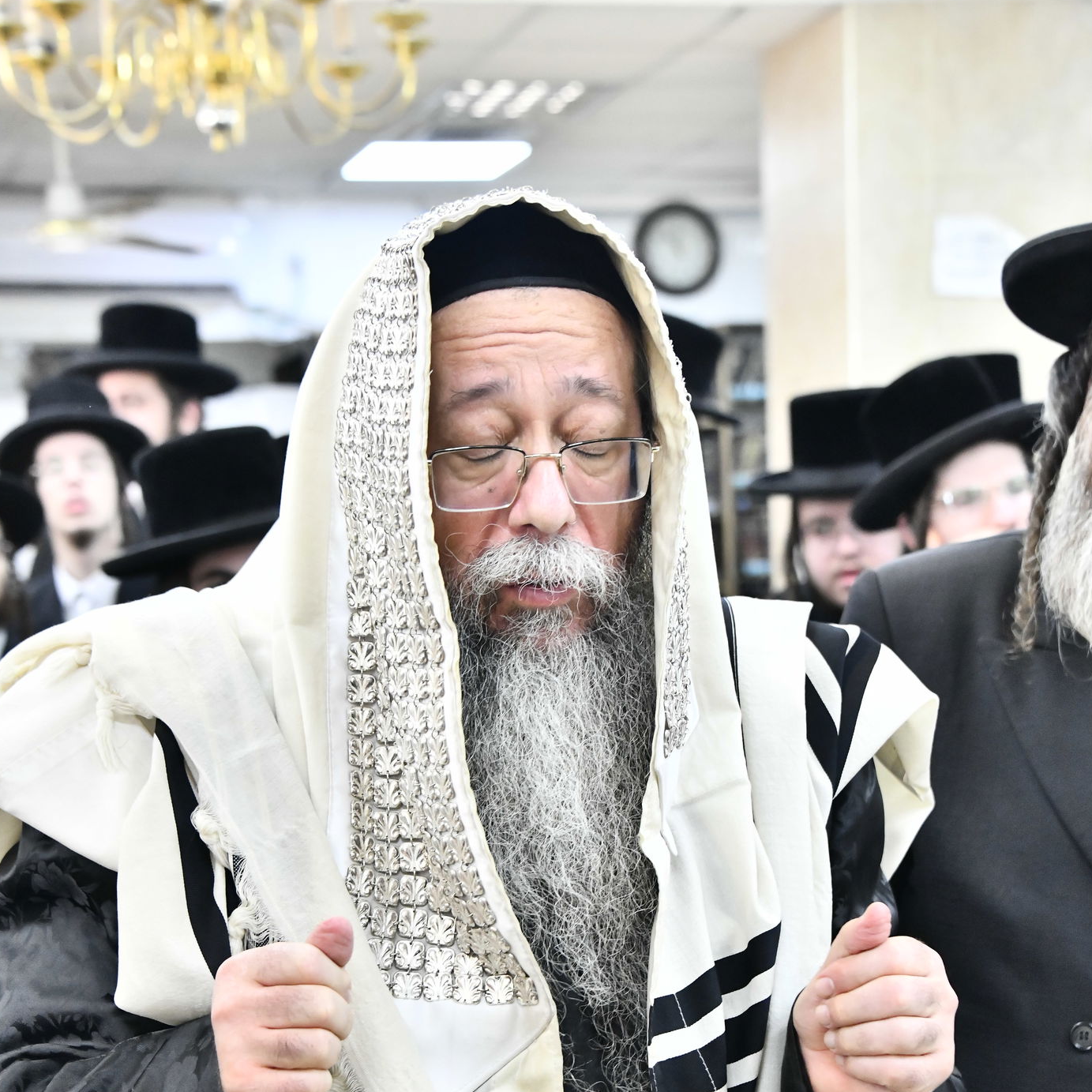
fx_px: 2855
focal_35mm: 80
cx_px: 542
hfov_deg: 21.7
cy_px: 697
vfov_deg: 21.6
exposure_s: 1/160
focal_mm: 62
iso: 4000
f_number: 5.6
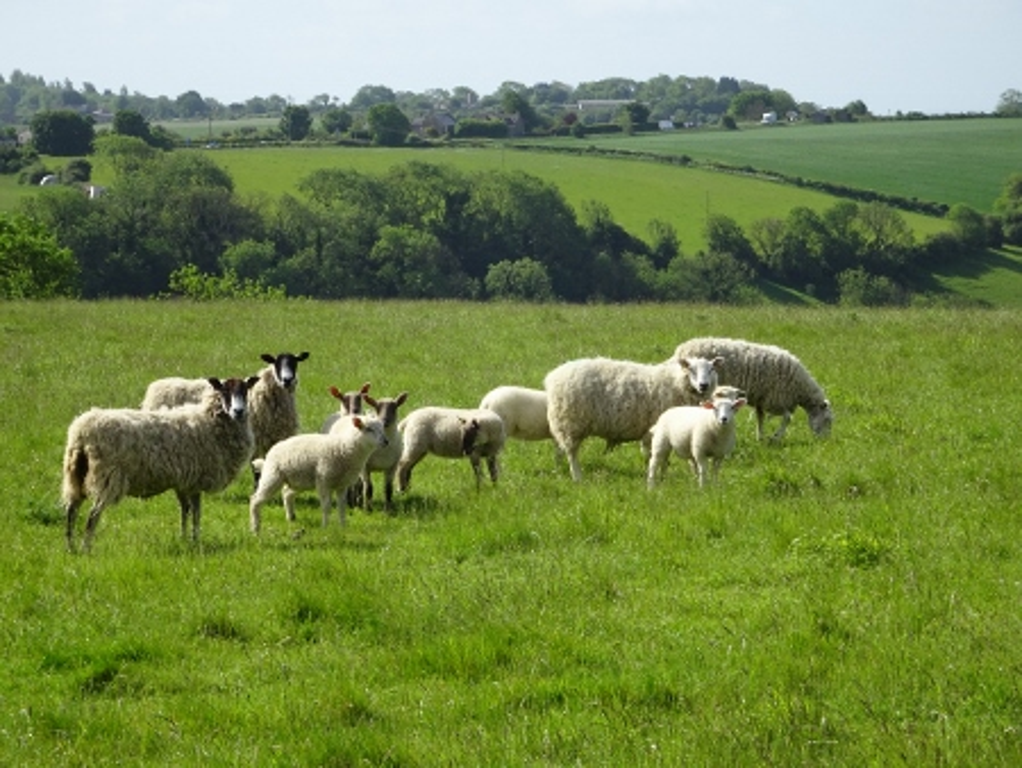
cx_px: 511
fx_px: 3752
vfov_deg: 11.7
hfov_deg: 15.5
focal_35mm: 127
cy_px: 384
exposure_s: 1/320
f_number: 5.6
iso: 80
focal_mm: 21.66
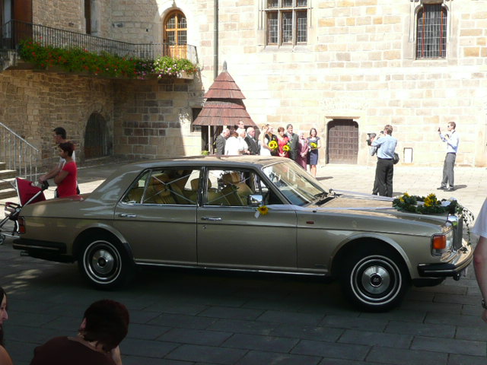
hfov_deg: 37.5
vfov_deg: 28.6
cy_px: 182
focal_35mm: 51
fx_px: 718
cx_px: 244
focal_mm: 5.5
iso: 100
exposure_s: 1/320
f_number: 3.6
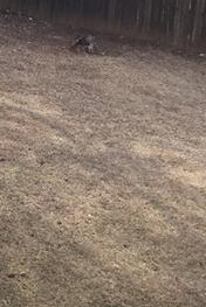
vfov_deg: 20.9
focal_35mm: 94
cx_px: -47
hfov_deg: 14.1
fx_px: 805
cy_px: -1
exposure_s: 1/448
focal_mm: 3.3
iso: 25
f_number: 2.4
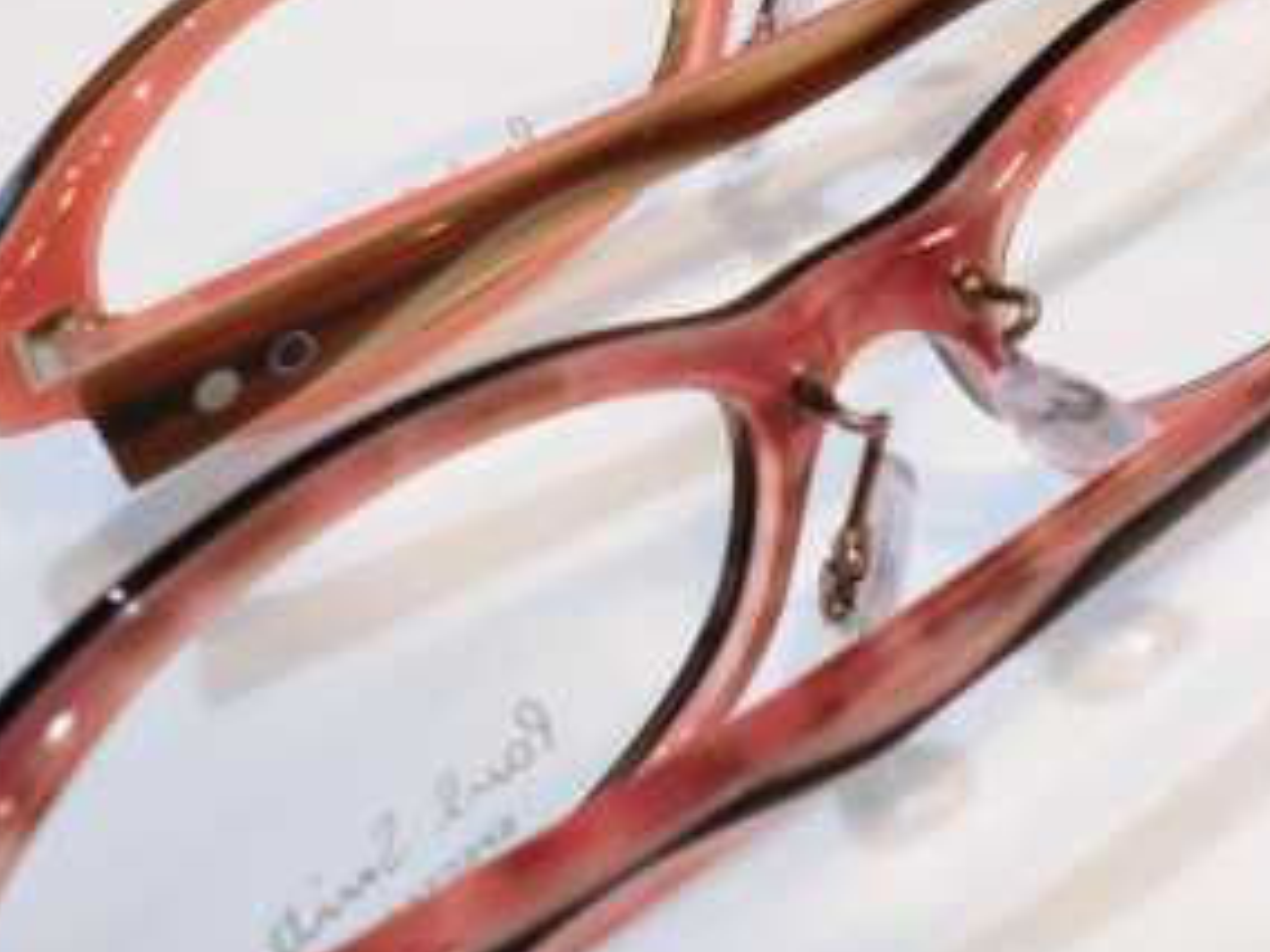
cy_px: 402
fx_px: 2642
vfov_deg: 20.4
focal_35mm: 72
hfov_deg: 26.5
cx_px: 1037
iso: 100
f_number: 3.5
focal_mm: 5.8
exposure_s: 1/60
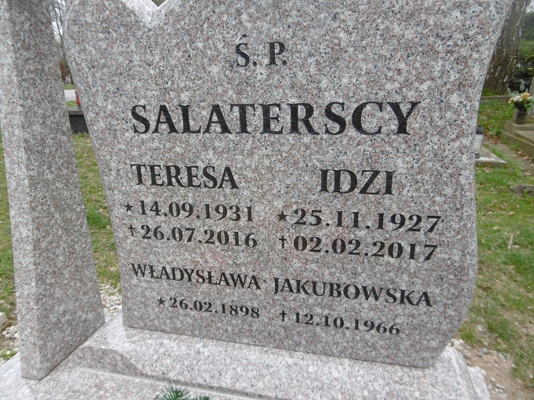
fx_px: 370
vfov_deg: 56.8
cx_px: 267
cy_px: 200
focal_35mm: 24
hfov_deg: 71.6
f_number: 3.1
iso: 100
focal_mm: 4.3
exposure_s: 1/250
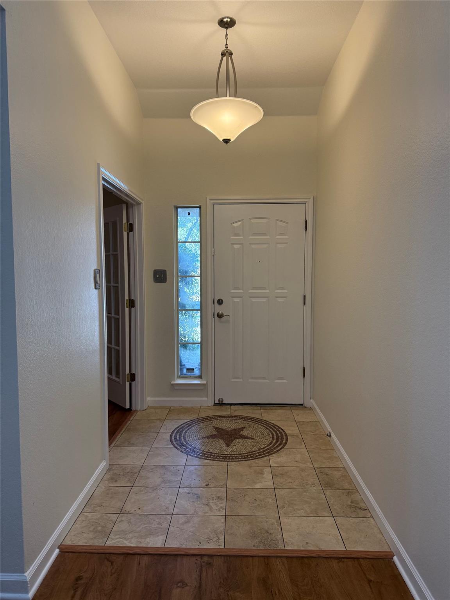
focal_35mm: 24
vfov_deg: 71.6
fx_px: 416
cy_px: 300
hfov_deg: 56.8
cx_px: 225
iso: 200
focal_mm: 6.76
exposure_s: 1/208
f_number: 1.78
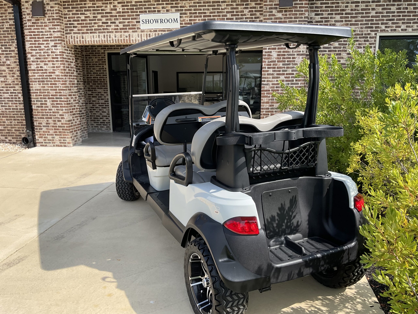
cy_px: 157
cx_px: 209
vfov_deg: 48.2
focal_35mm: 29
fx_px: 350
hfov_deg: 61.7
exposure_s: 1/700
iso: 16
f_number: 1.8
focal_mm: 3
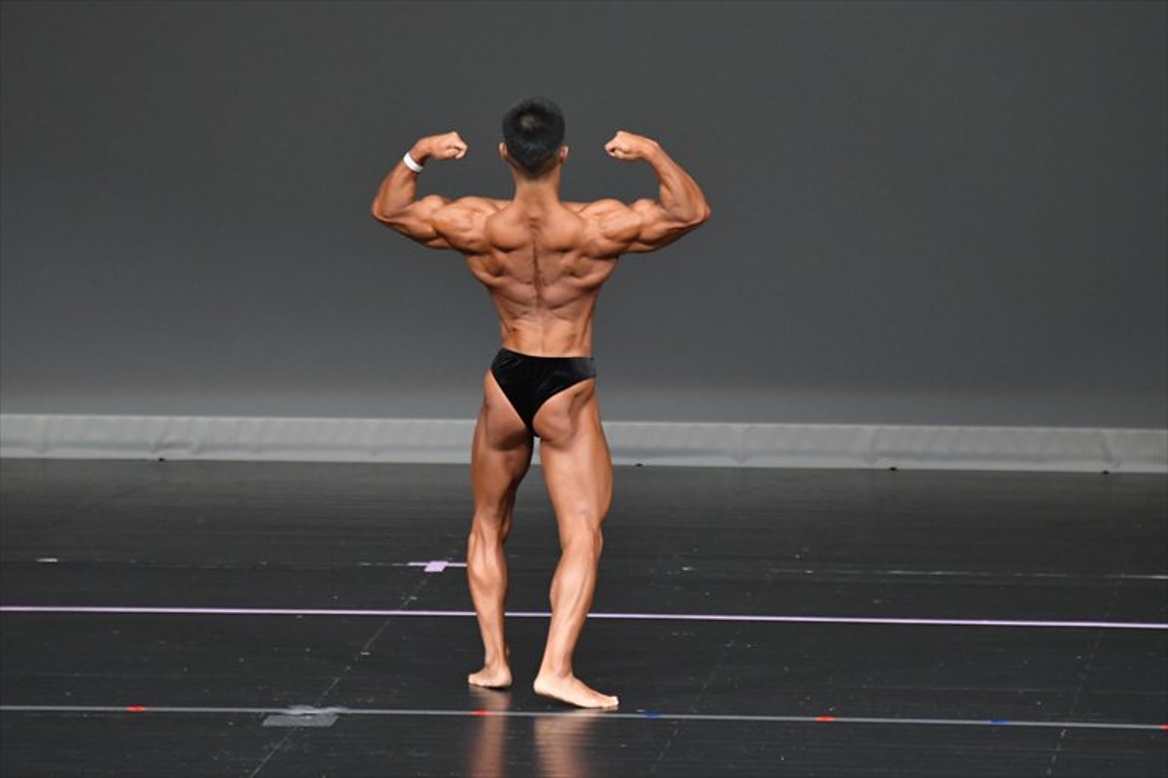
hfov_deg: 6.0
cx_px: 584
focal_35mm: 345
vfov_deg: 4.0
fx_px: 11188
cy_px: 389
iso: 4000
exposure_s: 1/400
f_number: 5.6
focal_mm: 230
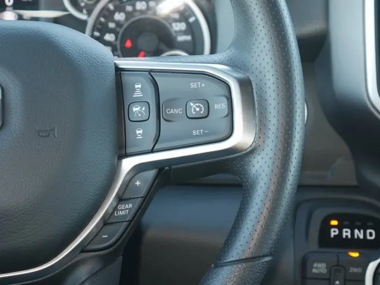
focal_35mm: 84
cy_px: 142
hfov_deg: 23.3
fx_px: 923
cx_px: 190
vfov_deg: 17.6
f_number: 5.6
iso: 200
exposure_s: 1/15
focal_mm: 42
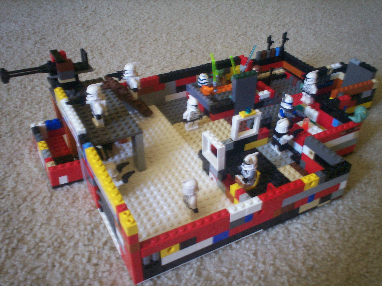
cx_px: 191
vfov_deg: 39.7
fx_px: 397
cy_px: 143
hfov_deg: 51.4
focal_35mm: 36
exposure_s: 1/9.83
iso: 140
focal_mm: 6
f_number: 4.5
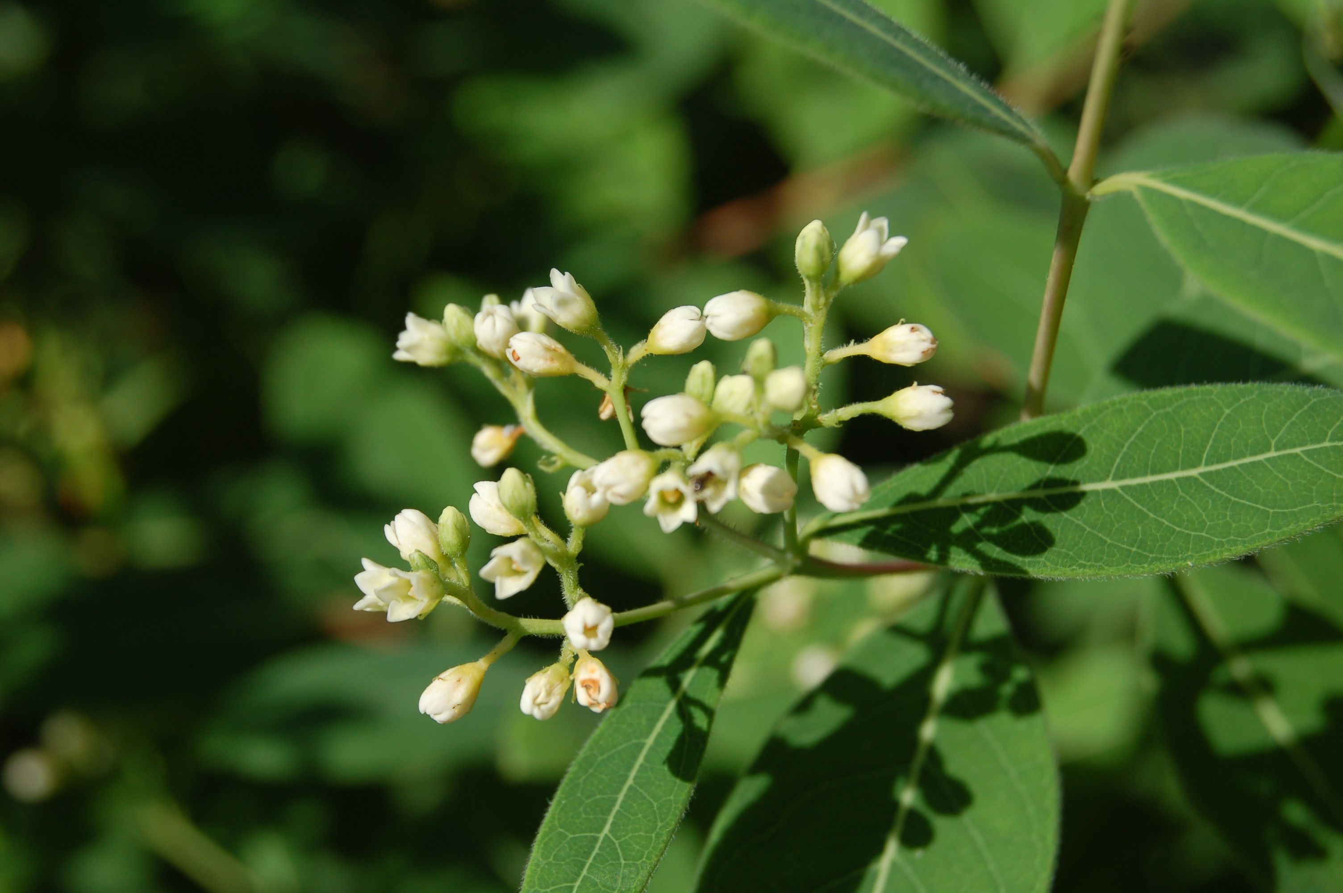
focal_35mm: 82
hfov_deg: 24.6
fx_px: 3075
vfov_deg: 16.5
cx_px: 672
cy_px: 446
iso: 200
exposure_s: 1/320
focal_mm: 55
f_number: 9
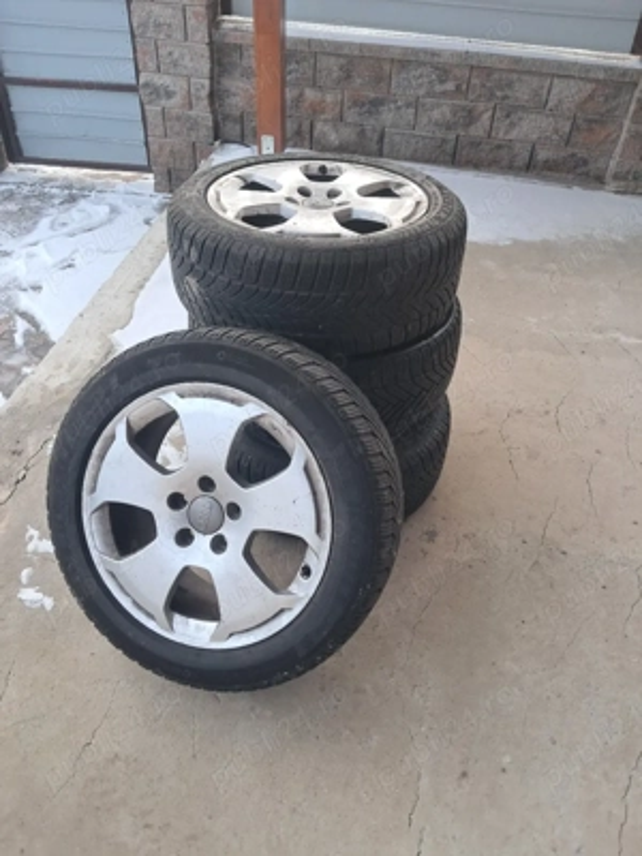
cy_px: 428
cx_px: 321
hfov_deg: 51.4
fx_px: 668
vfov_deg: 65.3
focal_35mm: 27
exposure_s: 1/50
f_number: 1.8
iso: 64
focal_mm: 4
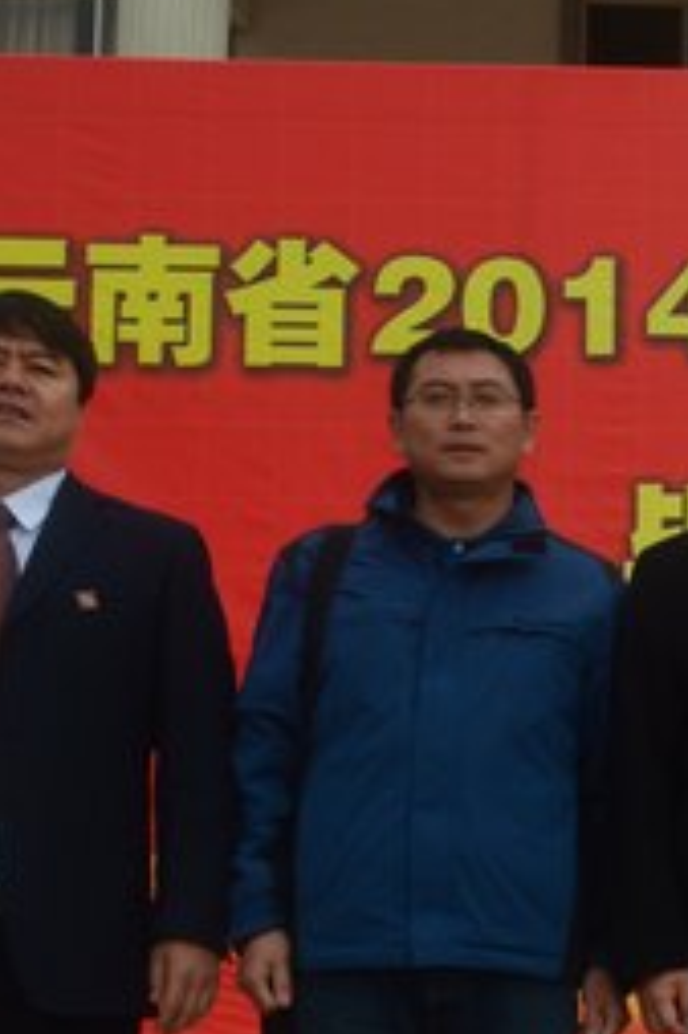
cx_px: 1164
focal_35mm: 85
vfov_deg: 23.5
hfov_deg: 14.5
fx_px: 2440
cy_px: 861
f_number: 10
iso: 400
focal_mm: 18
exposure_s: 1/250
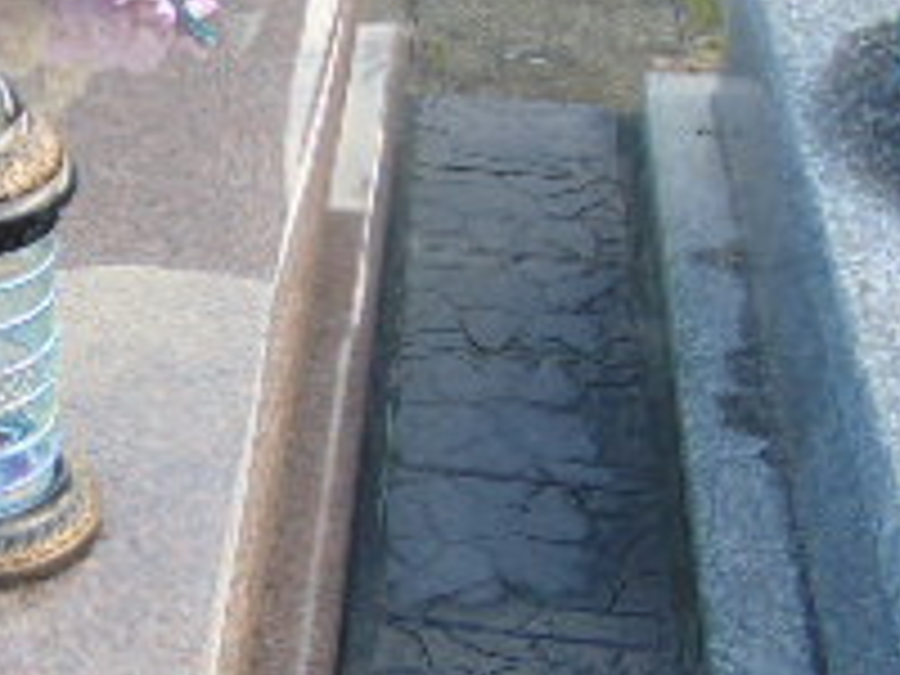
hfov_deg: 22.4
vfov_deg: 18.4
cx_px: -189
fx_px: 2080
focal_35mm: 80
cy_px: 360
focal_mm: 4.5
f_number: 3
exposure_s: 1/100
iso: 80
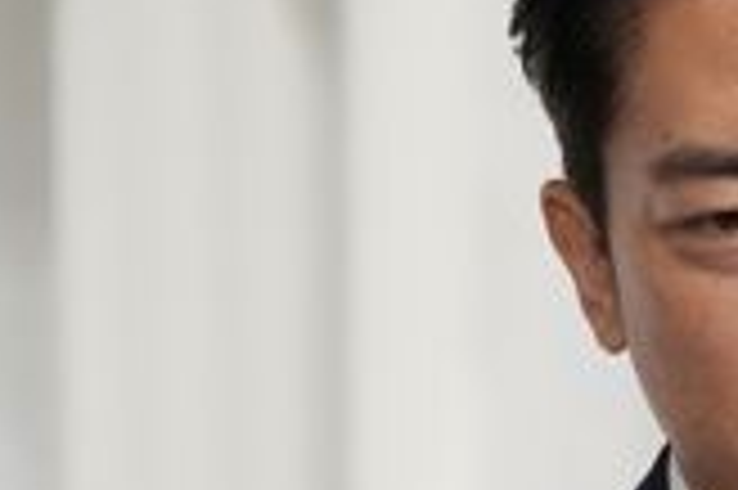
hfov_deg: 0.7
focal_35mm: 2814
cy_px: 517
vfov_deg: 0.5
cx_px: 882
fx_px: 57628
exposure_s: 1/250
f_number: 6.3
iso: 6400
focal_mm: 512
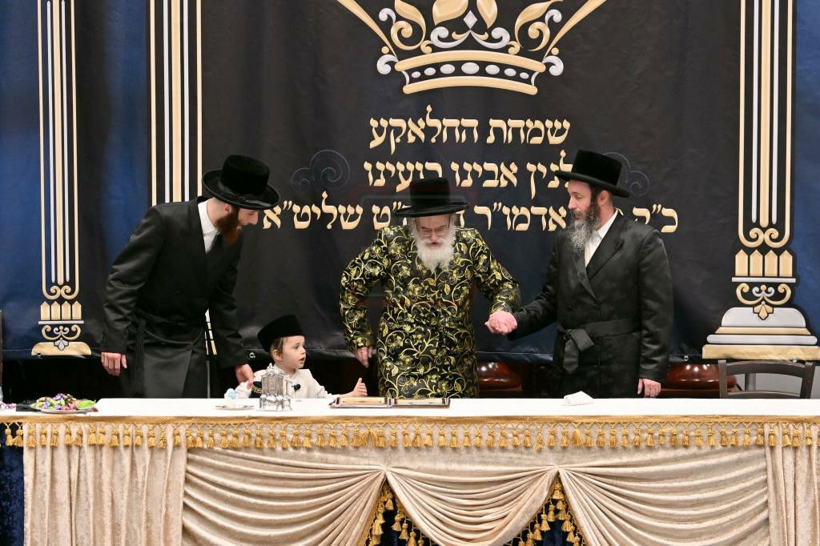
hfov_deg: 12.2
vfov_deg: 8.2
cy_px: 273
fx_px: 3825
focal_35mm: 168
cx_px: 410
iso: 400
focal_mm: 112
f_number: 2.8
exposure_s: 1/500
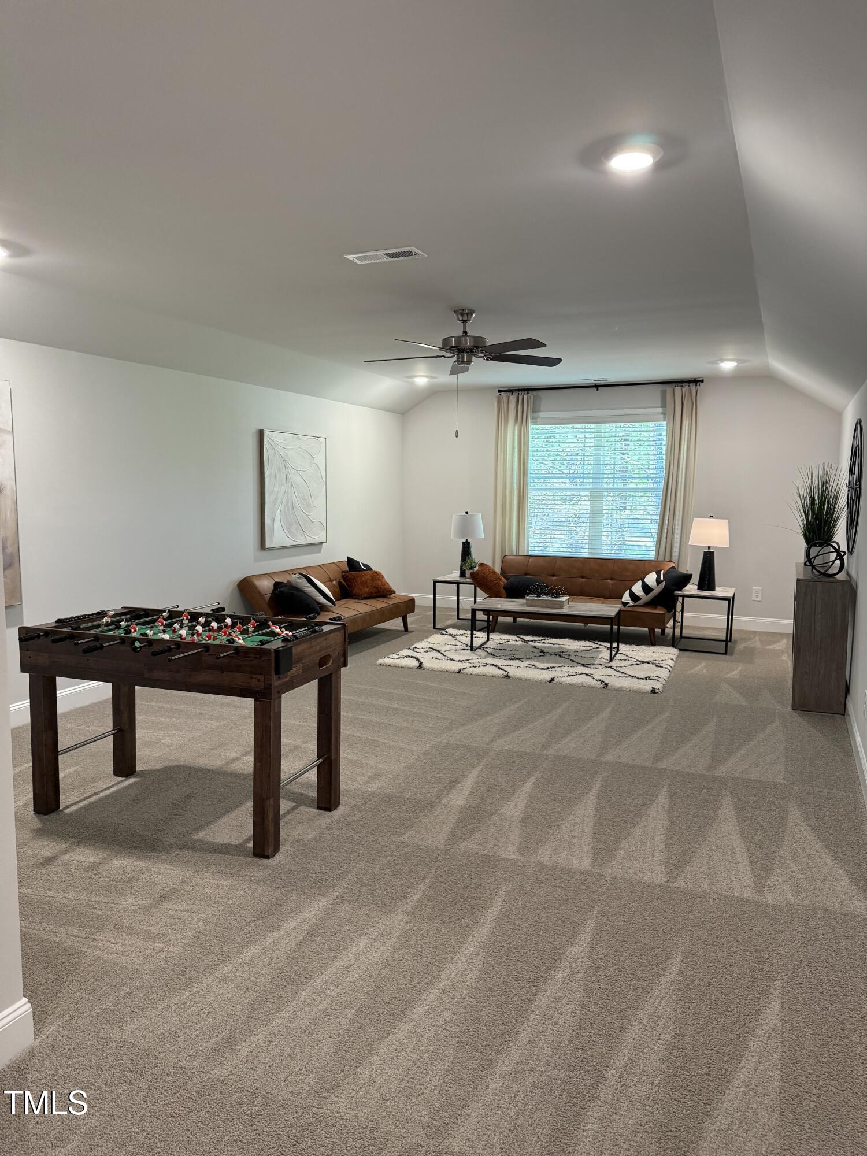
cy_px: 578
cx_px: 434
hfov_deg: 56.8
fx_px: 801
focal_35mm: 24
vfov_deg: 71.6
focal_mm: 6.76
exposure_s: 1/60
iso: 250
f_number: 1.78
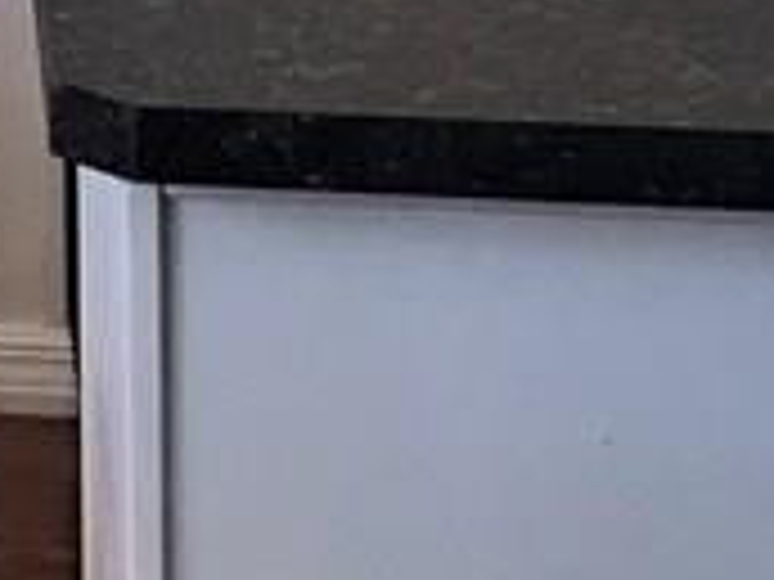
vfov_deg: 8.1
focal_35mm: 173
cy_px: -634
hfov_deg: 10.4
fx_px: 3868
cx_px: -860
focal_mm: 4.15
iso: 32
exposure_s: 1/30
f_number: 2.2
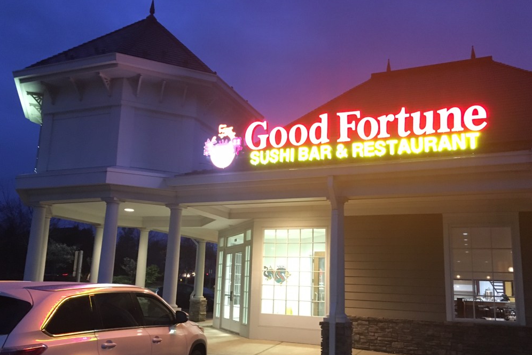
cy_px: 200
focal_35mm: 31
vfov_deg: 42.2
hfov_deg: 60.3
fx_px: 458
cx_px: 271
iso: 500
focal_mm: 4.15
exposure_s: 1/15
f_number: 2.2
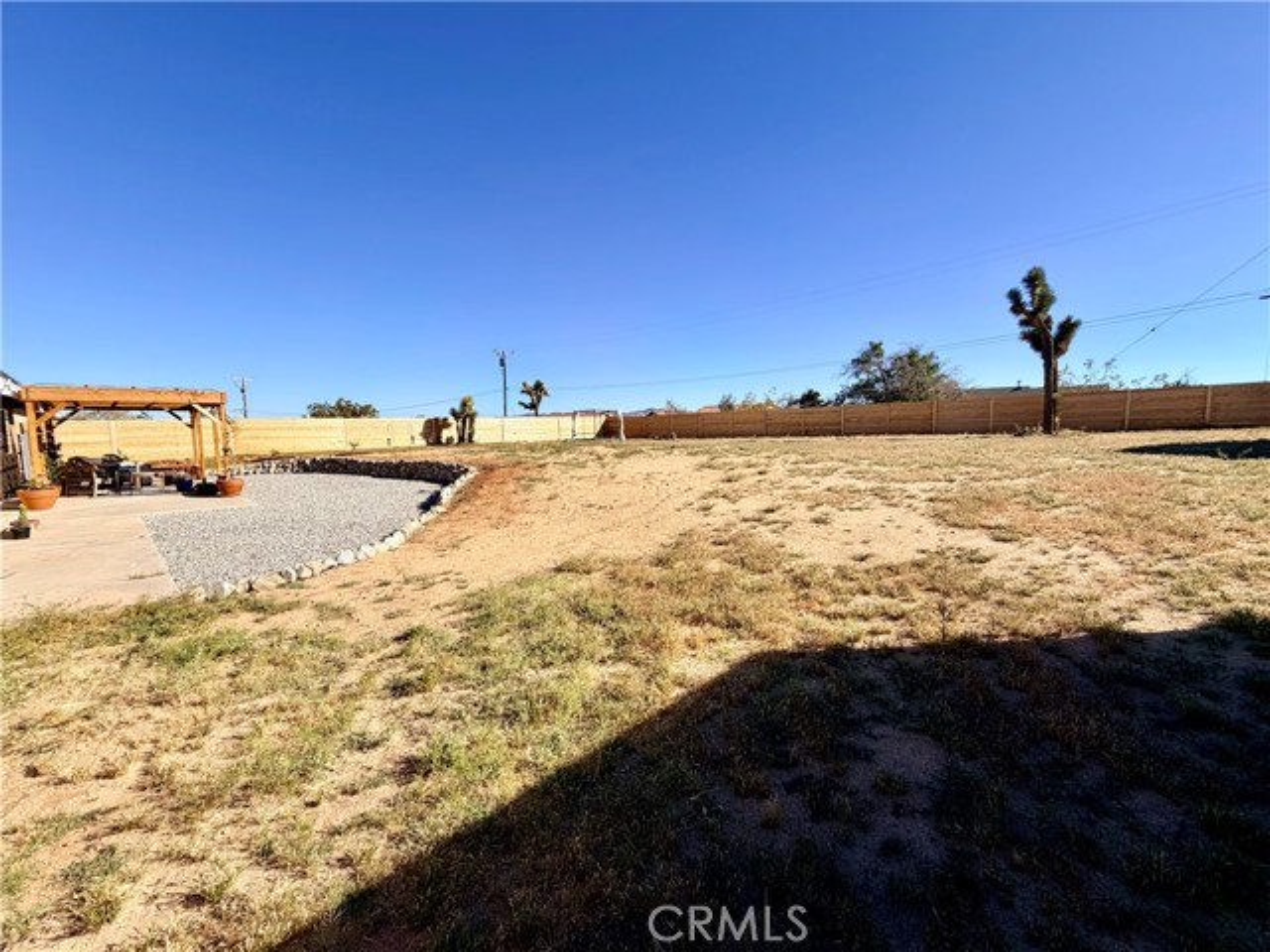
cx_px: 635
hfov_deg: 102.1
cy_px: 476
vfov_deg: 85.7
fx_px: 514
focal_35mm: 14
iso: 20
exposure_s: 1/876
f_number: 2.2
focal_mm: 2.22
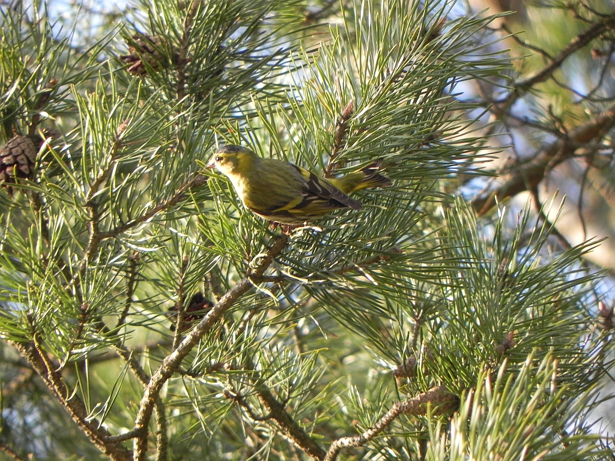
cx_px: 308
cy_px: 230
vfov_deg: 2.2
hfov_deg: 2.9
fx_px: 12046
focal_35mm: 678
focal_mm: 120
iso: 160
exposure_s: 1/86.1
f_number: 5
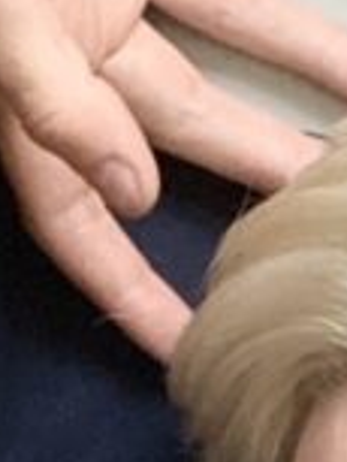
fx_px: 2683
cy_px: 571
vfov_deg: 9.7
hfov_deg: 7.4
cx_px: 33
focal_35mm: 201
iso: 400
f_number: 2.2
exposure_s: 1/57
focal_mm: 2.71
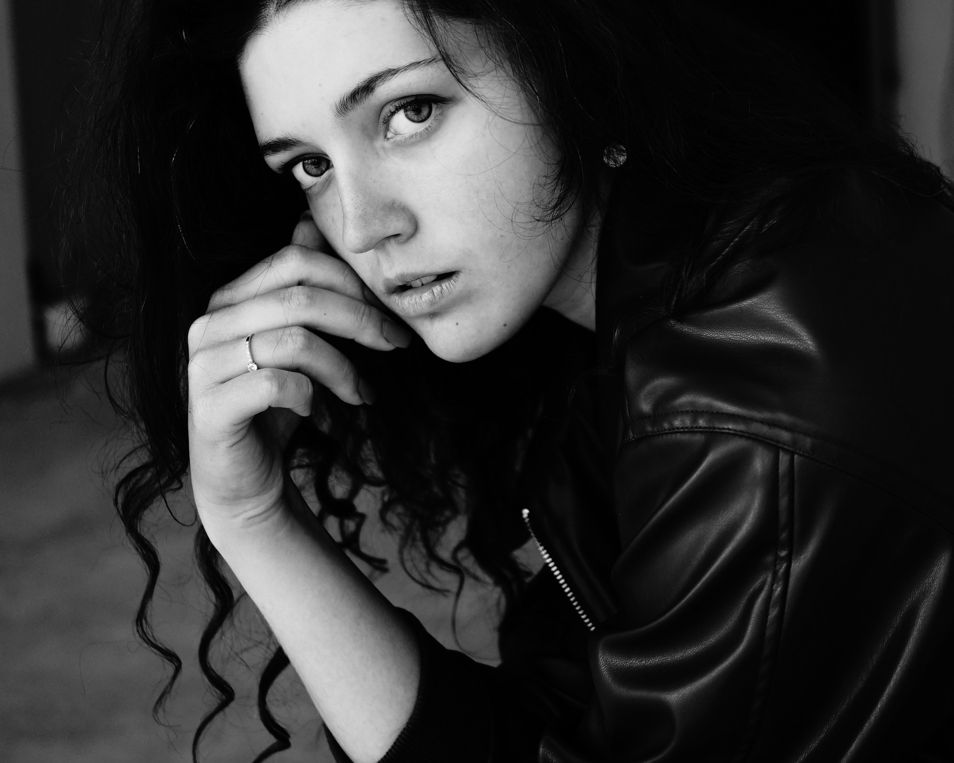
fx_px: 1666
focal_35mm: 59
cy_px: 150
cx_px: 553
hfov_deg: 31.9
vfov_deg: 25.4
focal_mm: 35
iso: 1000
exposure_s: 1/500
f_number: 2.8
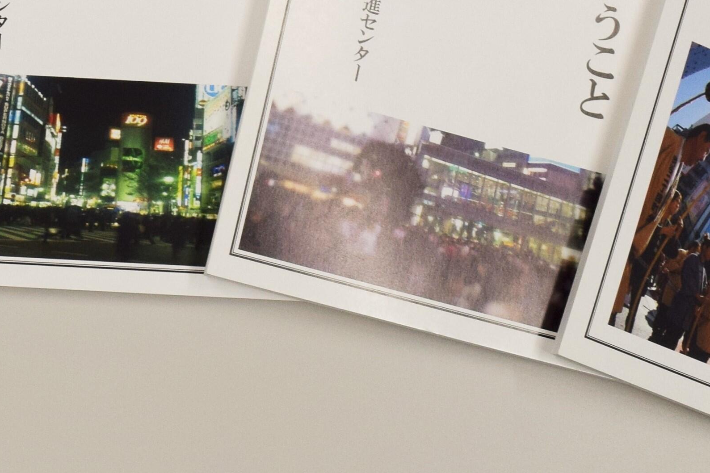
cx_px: 9
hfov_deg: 18.2
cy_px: -301
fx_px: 2164
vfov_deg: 11.8
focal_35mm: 110
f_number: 6.3
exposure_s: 1/160
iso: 400
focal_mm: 21
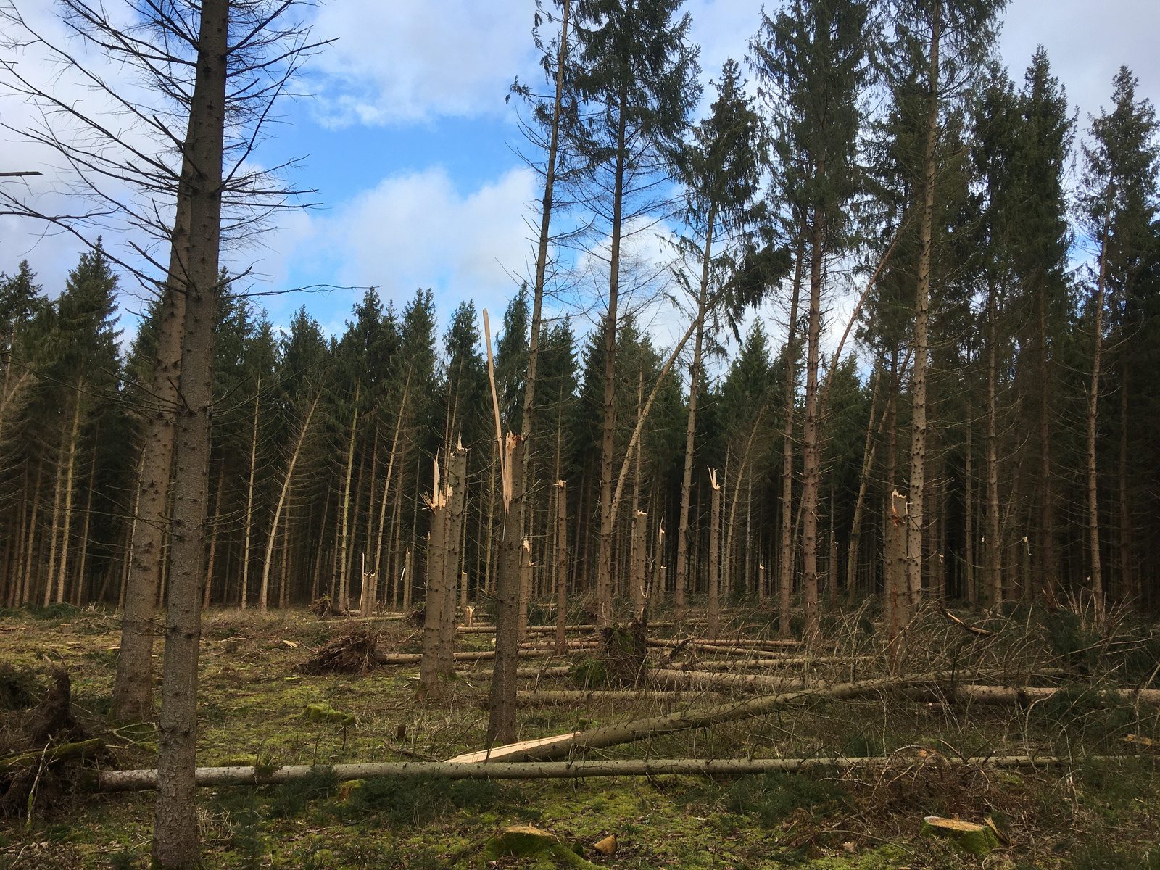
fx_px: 972
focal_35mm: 29
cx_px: 580
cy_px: 435
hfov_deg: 61.7
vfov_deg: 48.2
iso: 25
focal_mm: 4.15
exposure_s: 1/761
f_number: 2.2
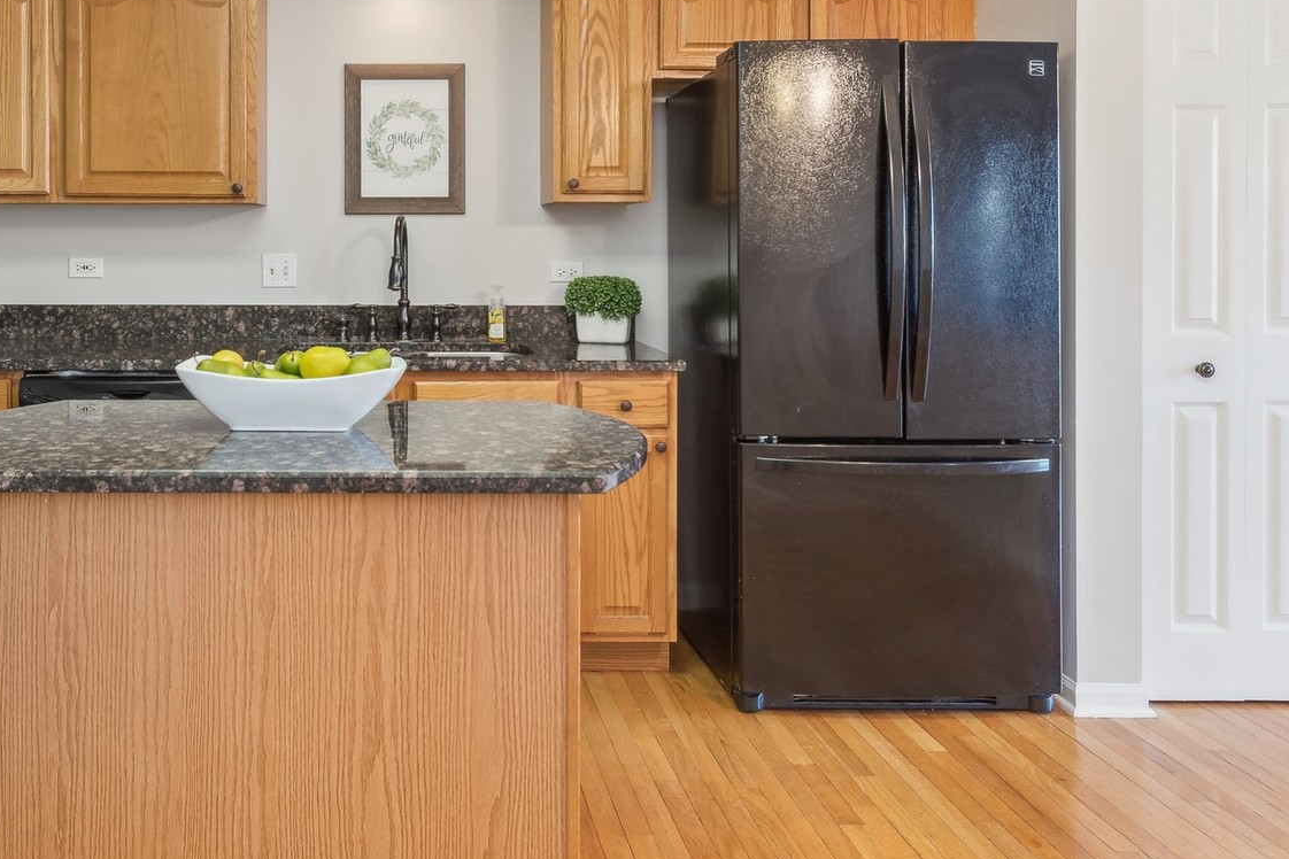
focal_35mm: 26
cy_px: 254
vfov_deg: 48.3
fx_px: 931
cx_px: 383
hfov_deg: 66.6
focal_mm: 12
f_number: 8
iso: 320
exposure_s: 1/5
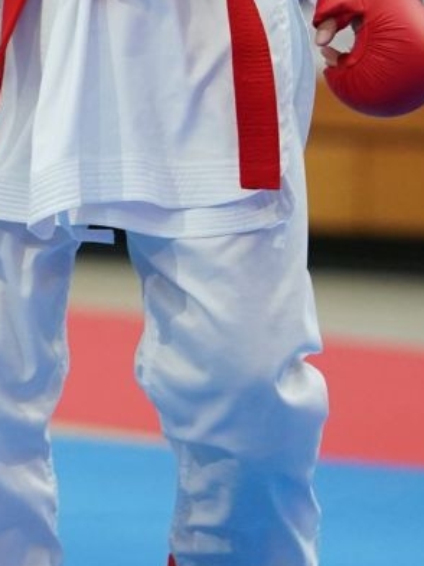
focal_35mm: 800
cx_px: -288
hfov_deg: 1.9
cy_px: -222
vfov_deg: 2.5
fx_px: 13065
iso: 2500
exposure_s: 1/1000
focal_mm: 181
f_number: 2.8
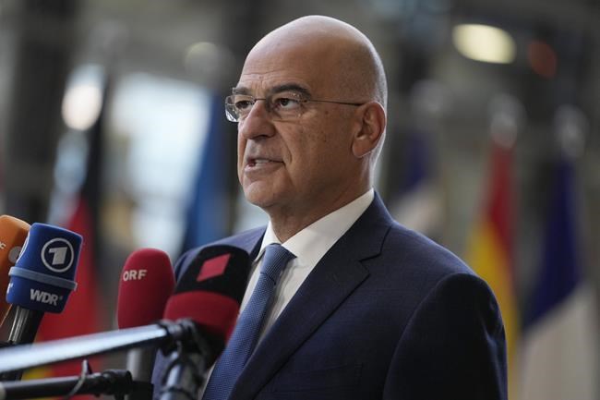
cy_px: 200
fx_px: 3332
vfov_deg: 6.9
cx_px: 300
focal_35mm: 200
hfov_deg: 10.3
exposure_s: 1/250
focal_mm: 200
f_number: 2.8
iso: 2500
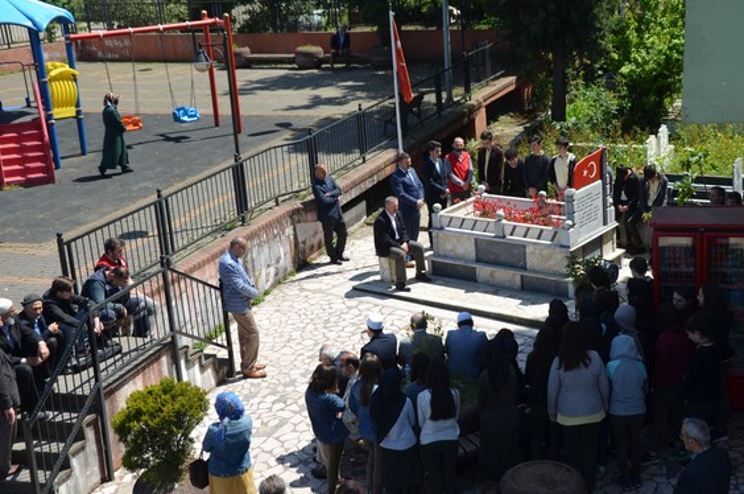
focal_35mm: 57
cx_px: 437
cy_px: 207
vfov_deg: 23.7
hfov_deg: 35.0
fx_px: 1176
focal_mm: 32
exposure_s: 1/250
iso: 100
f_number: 8
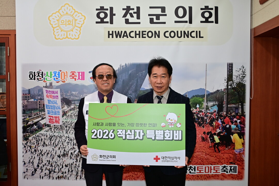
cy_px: 93
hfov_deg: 60.3
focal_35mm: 31
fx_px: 240
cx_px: 140
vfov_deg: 42.3
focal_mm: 21
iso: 800
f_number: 5
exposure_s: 1/125
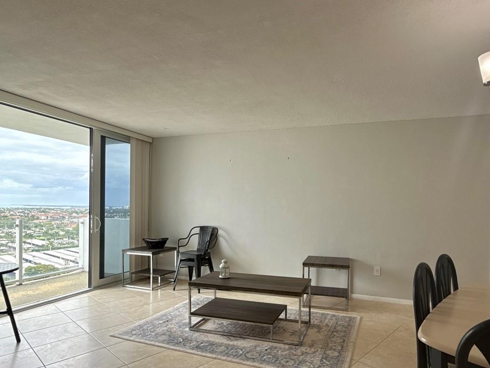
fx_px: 311
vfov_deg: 60.8
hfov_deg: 76.1
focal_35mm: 22
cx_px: 274
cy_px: 212
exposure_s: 1/149
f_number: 2.2
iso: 64
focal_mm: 2.22
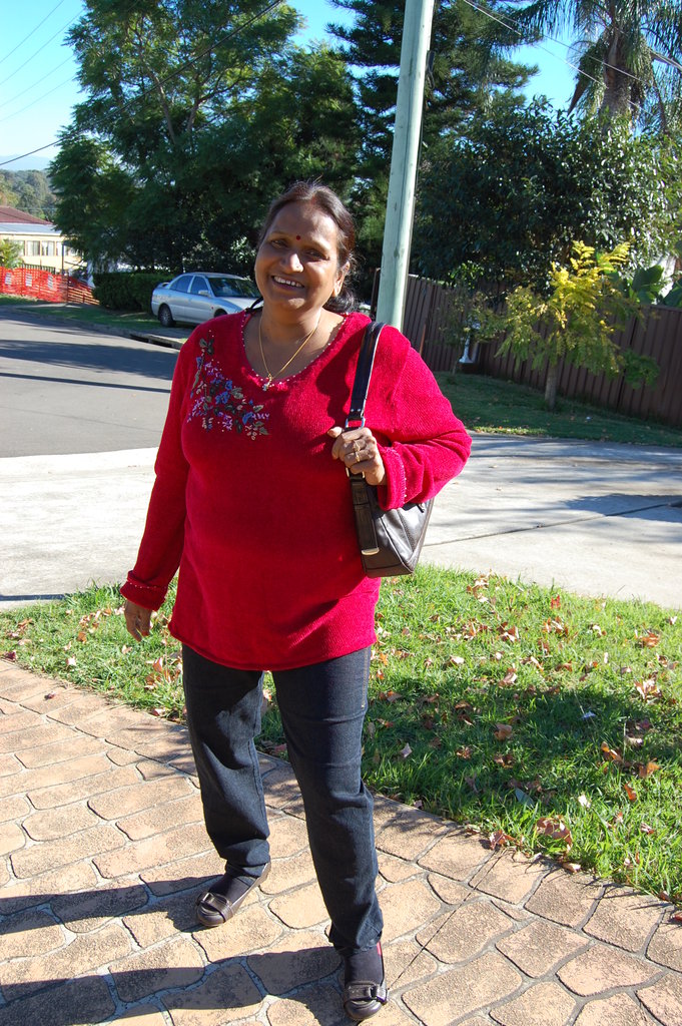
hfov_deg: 43.5
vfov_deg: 62.0
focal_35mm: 30
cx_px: 341
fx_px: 854
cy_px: 513
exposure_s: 1/200
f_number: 7.1
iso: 200
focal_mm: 20
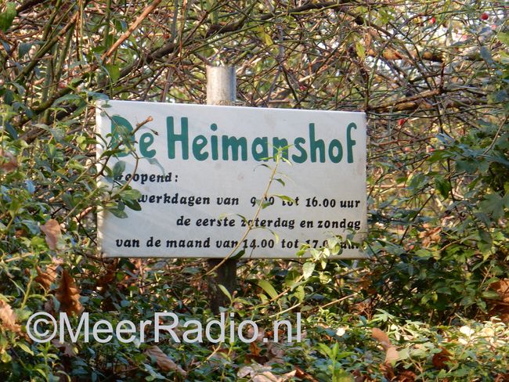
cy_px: 191
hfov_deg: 12.0
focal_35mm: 164
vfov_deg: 9.1
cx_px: 254
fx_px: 2412
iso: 125
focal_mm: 29.2
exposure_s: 1/40
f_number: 6
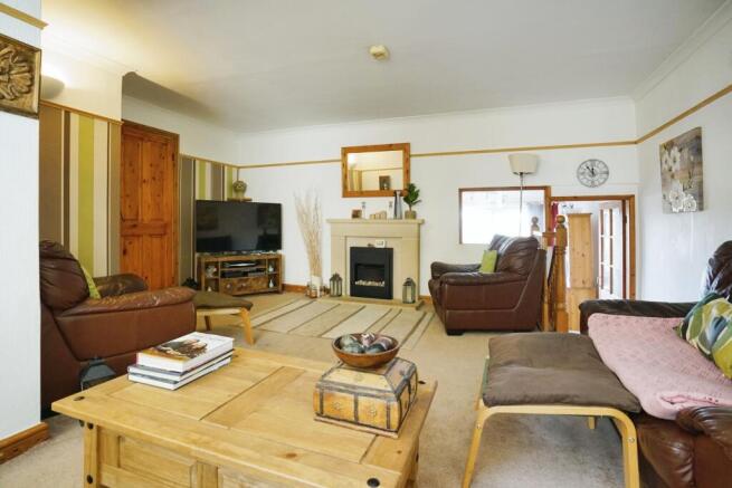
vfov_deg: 73.8
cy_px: 244
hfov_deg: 96.7
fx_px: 325
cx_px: 366
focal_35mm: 16
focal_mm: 16
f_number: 7.1
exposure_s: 1/25
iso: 2000
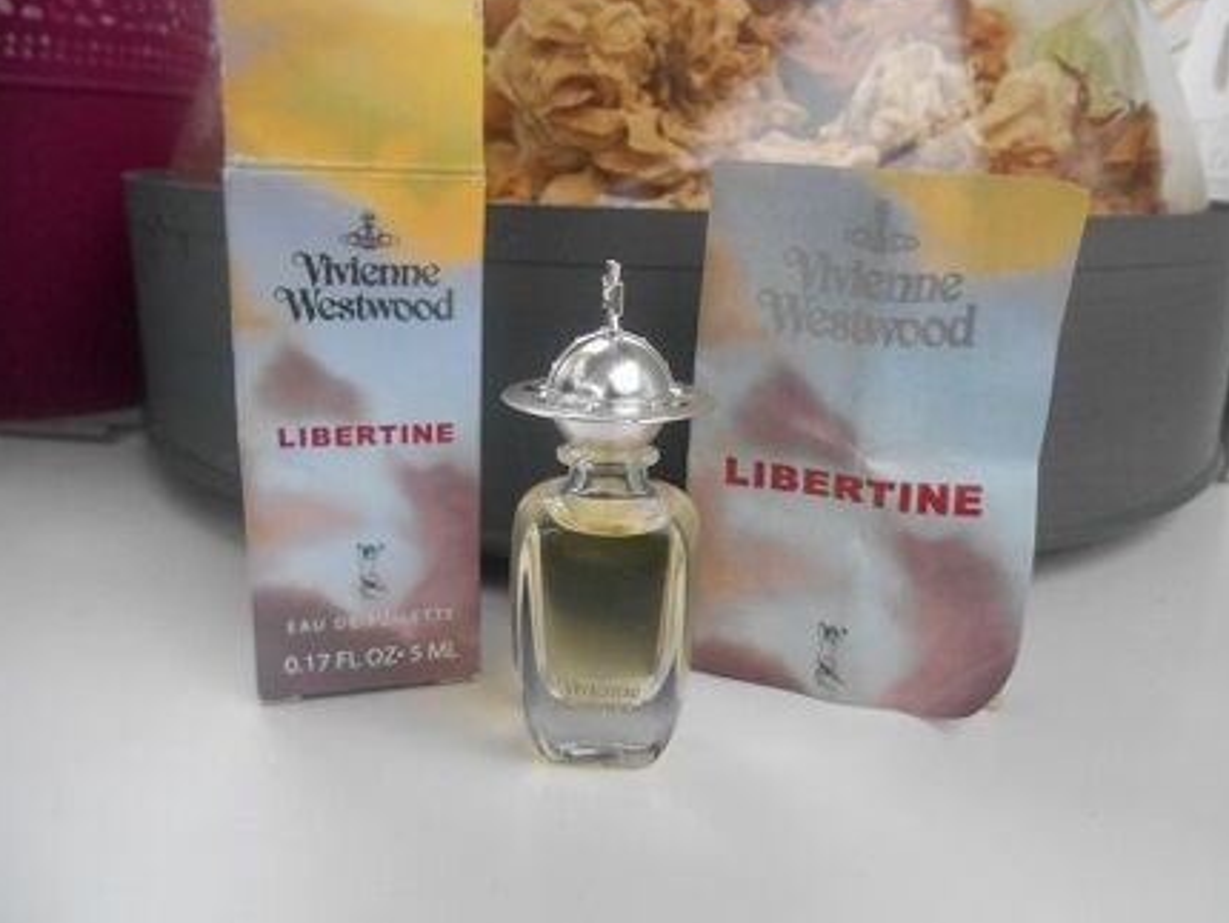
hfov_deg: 61.6
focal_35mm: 29
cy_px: 477
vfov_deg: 48.3
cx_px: 623
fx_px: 1030
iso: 400
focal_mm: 4.7
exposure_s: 1/30
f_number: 3.4
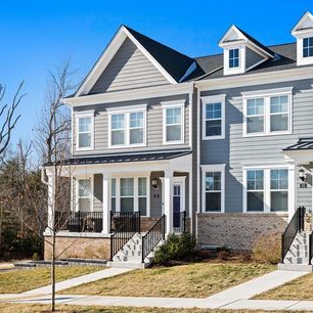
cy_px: 166
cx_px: 253
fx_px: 511
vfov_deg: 34.0
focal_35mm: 50
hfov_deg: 33.0
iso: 100
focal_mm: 36
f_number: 5.6
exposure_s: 1/60
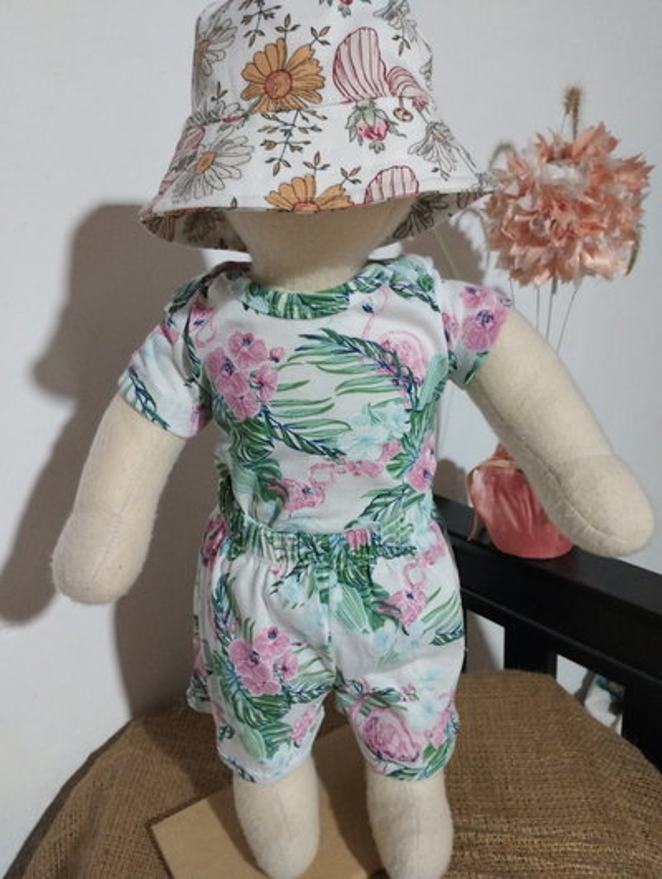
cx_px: 331
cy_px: 440
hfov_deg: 49.9
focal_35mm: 28
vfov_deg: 63.4
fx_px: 712
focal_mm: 4.27
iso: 1669
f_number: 1.8
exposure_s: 1/25
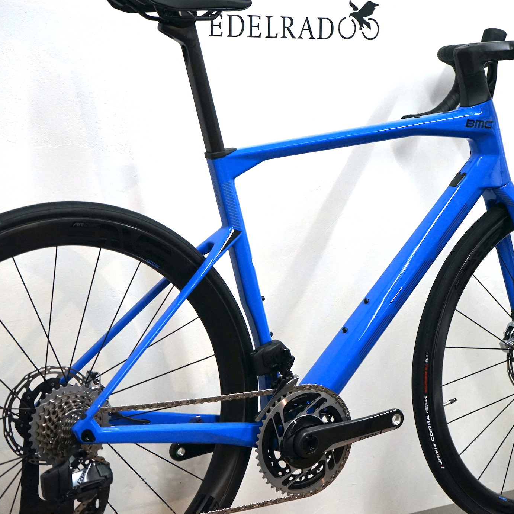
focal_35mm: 80
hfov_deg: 21.6
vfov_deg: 21.7
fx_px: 1344
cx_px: 328
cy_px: 258
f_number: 5.6
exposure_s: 1/160
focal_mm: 62
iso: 2500
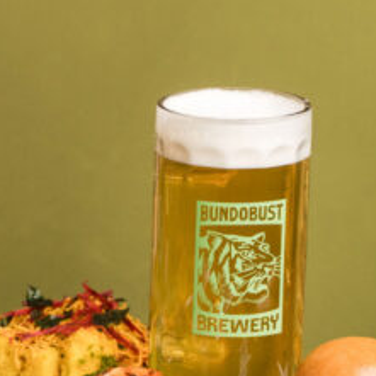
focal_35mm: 215
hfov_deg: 8.0
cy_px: 265
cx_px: -136
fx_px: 2642
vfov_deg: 8.1
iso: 320
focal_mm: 56
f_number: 5.6
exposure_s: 1/125
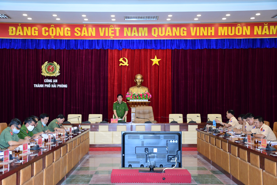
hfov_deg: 38.9
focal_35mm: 51
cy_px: 92
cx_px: 138
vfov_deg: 26.5
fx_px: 392
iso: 2000
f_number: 4.2
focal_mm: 34
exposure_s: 1/200
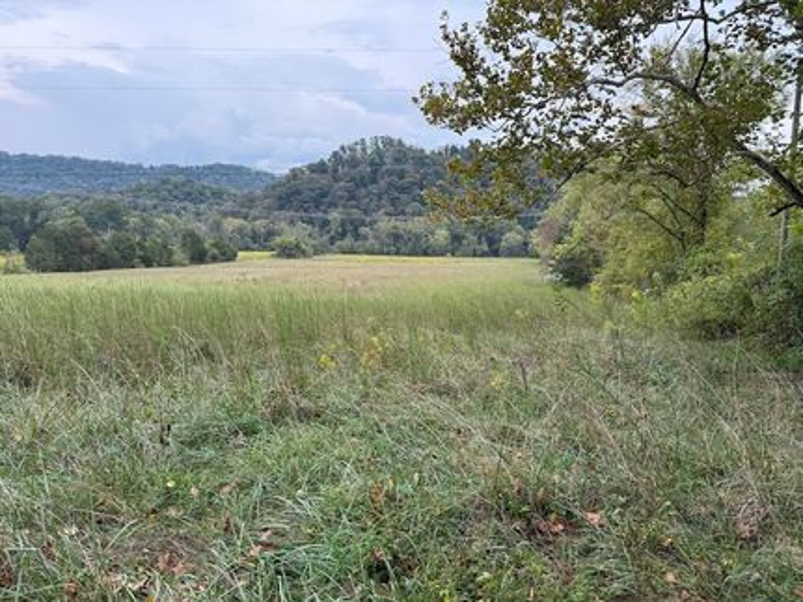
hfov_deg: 71.6
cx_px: 402
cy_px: 301
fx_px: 557
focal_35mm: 24
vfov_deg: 56.8
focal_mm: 6.76
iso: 100
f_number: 1.78
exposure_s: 1/840
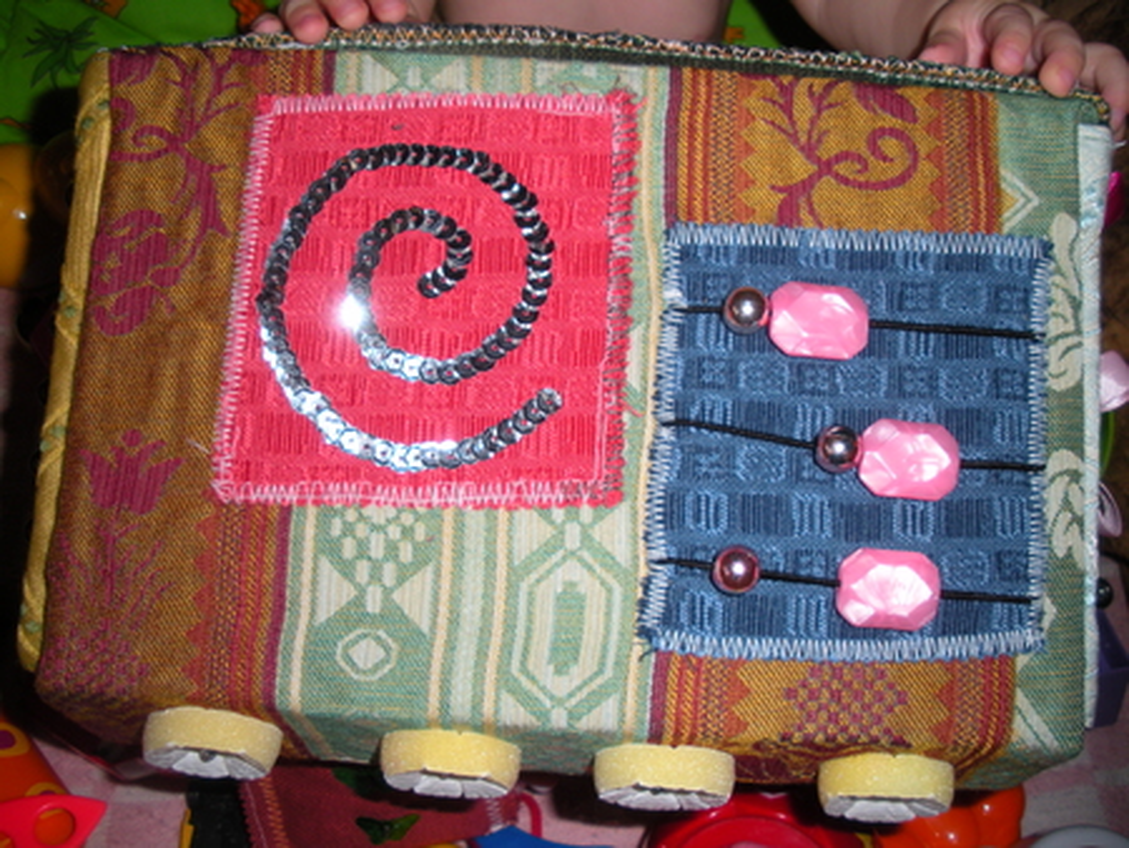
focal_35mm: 36
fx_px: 1175
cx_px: 564
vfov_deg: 39.7
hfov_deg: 51.3
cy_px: 424
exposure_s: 1/60
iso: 64
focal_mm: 6.3
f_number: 3.5
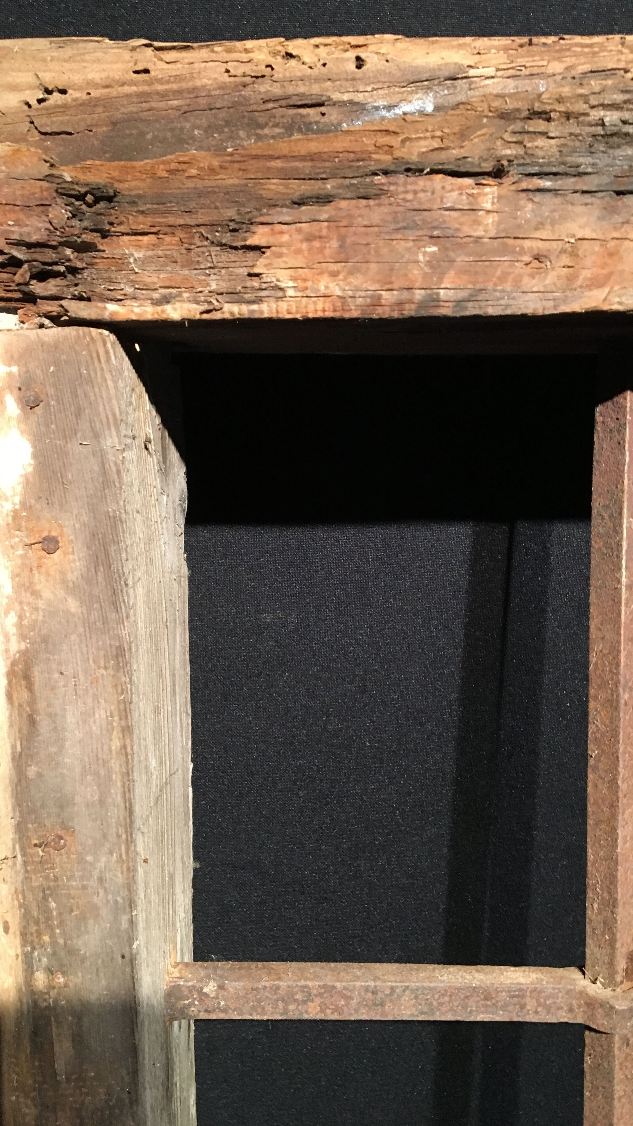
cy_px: 567
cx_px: 313
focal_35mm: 32
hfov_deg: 36.7
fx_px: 955
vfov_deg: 61.0
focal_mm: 4.15
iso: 200
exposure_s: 1/33
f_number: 2.2
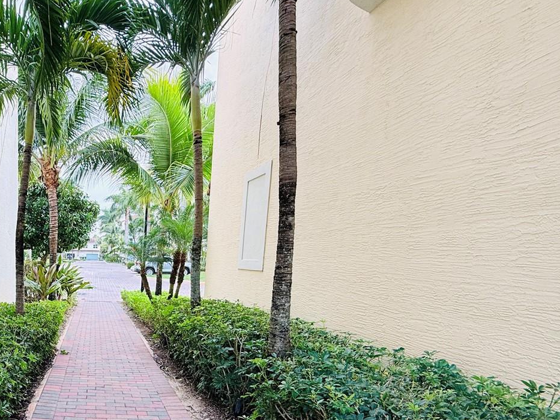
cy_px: 316
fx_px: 388
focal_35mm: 24
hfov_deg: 63.2
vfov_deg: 54.1
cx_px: 87
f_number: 2.2
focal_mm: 2.22
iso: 50
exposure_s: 1/99
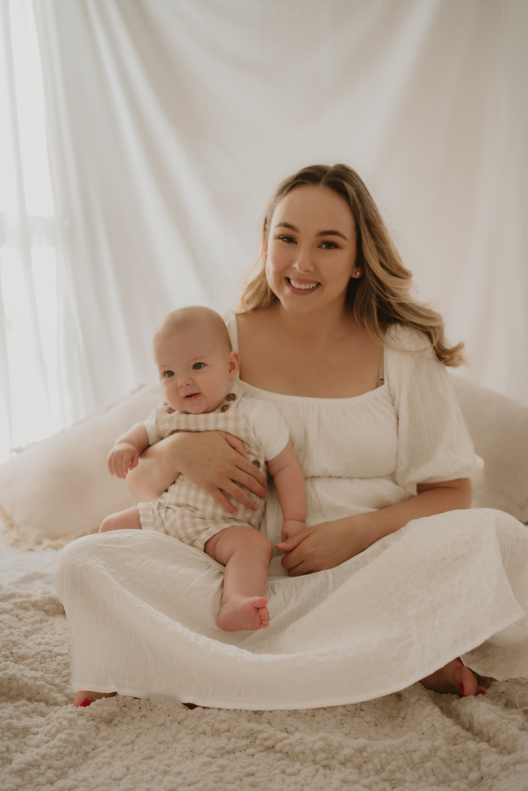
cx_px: 264
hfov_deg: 37.9
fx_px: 770
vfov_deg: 54.4
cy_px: 396
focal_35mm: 35
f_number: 3.2
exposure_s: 1/640
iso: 400
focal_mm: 35
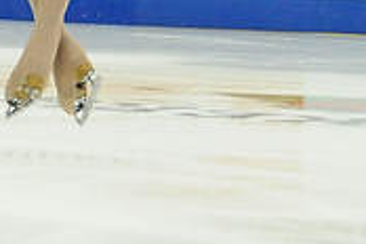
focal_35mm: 387
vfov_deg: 3.5
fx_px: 3934
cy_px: -115
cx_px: -55
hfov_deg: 5.3
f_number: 5.6
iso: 3200
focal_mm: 56
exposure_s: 1/800
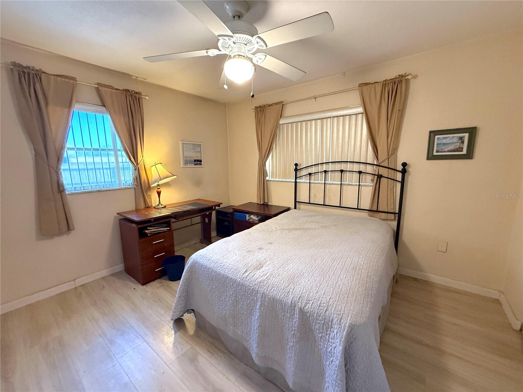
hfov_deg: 102.1
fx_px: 212
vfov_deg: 85.7
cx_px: 262
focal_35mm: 14
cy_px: 196
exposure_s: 1/60
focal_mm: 2.22
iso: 500
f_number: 2.2
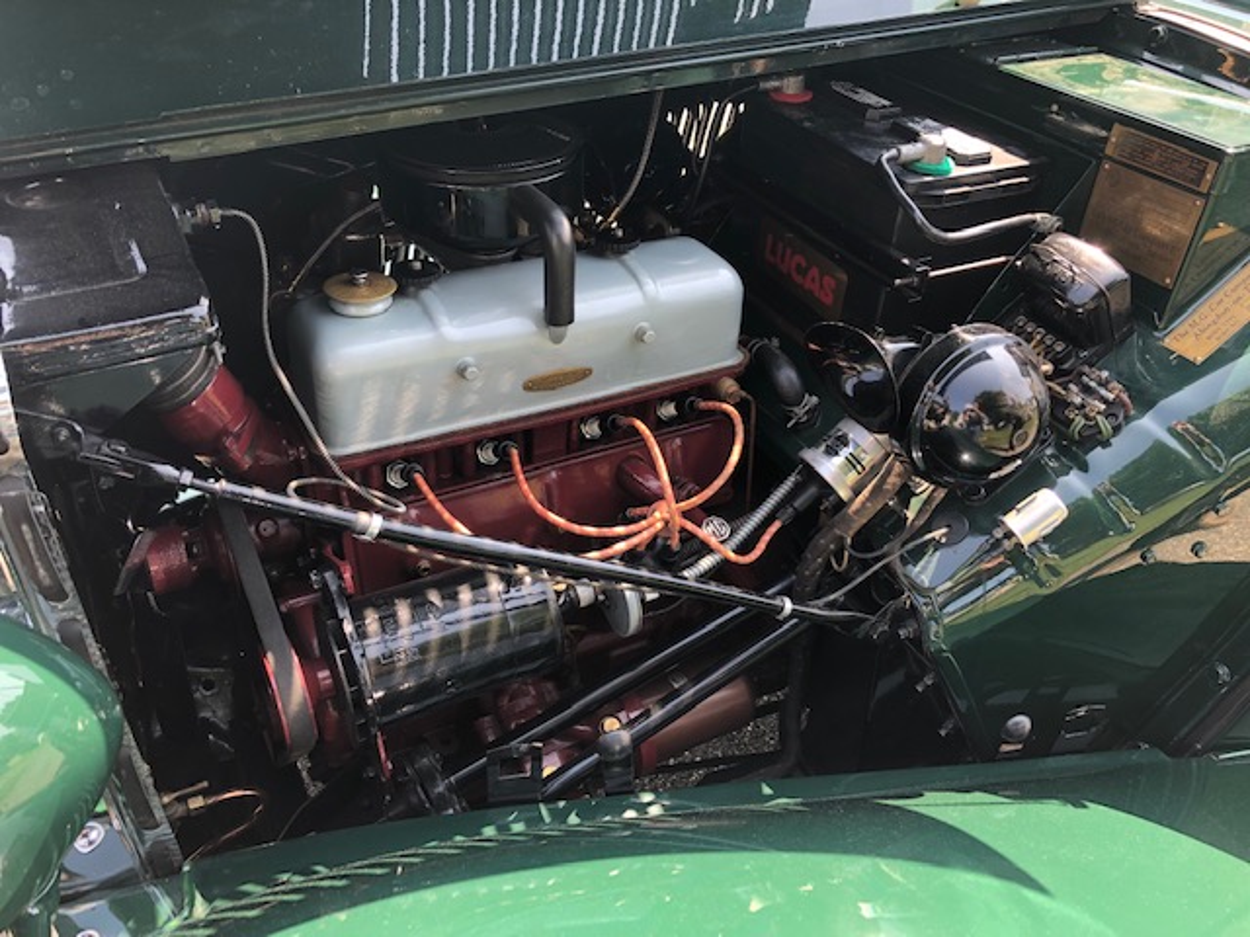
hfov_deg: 63.4
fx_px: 1011
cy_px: 468
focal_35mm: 28
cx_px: 625
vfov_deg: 49.7
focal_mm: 4
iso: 50
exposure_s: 1/120
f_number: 1.8
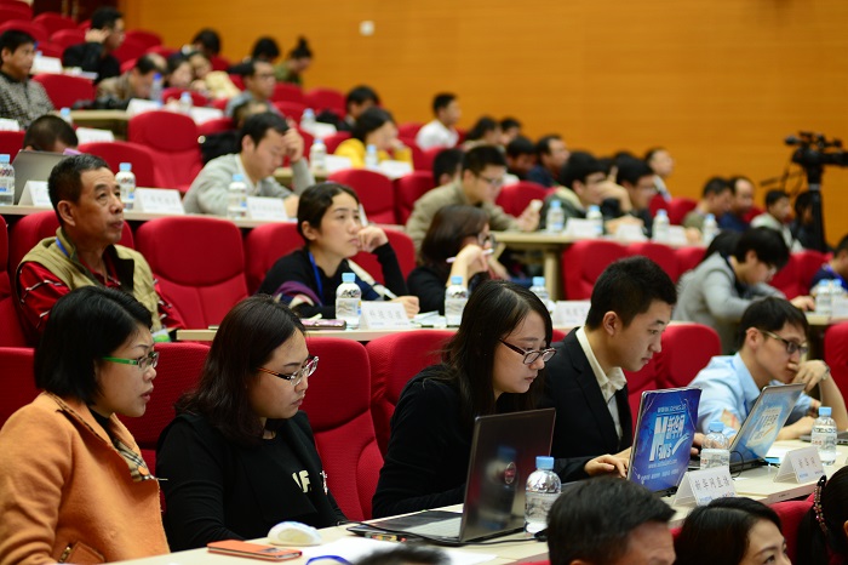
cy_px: 282
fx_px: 1883
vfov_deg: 17.0
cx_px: 424
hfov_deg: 25.4
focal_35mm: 80
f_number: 3.2
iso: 640
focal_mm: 80
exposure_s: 1/60
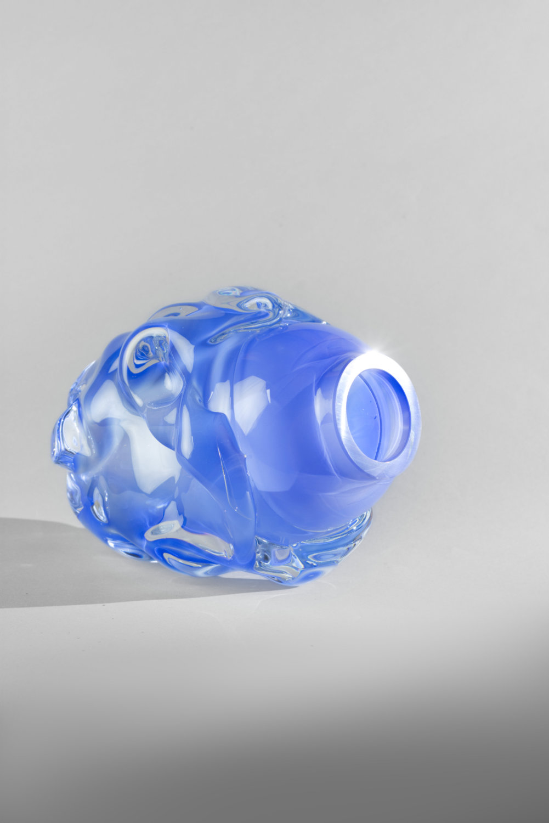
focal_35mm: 75
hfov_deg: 18.2
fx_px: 1714
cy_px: 412
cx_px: 274
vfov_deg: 27.0
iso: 400
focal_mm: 50
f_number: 6.3
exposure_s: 1/25
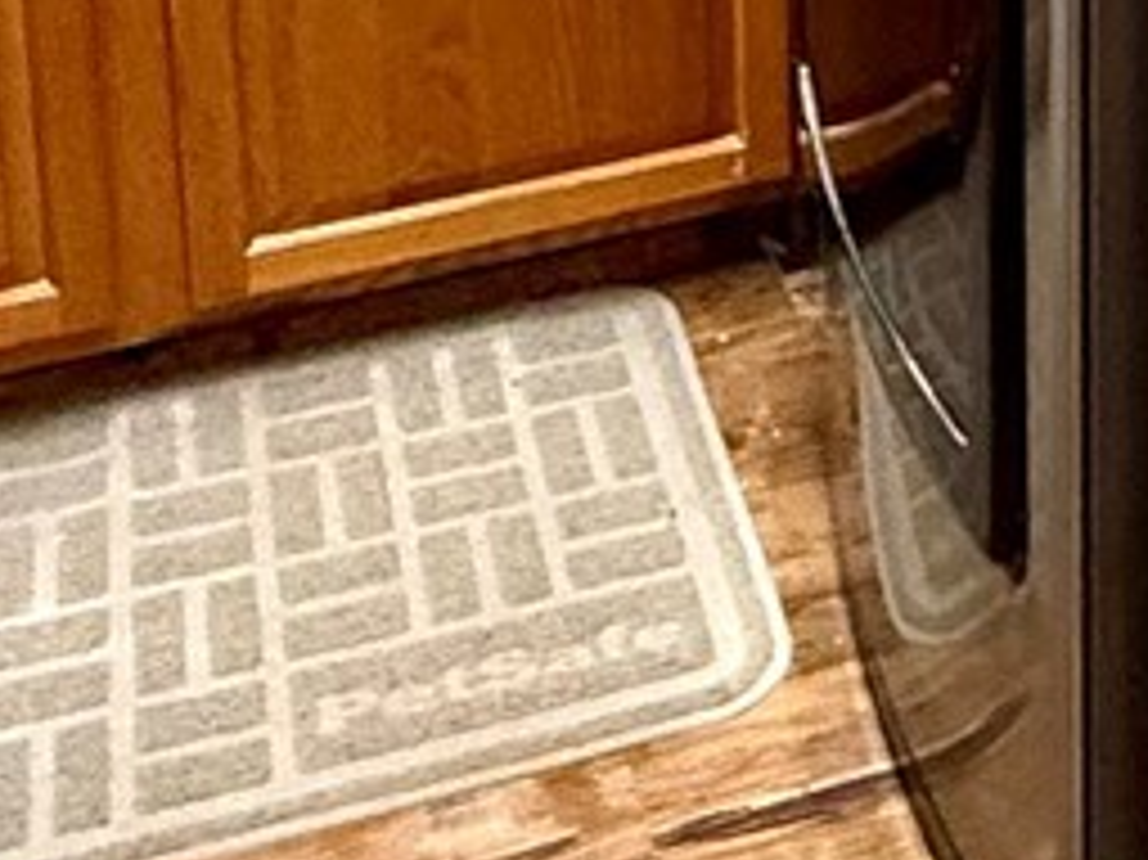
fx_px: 2917
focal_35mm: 88
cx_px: 1495
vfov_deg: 14.6
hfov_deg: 20.4
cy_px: -698
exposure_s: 1/60
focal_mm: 2.22
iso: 320
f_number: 2.2
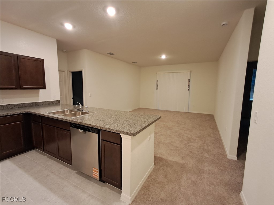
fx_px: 127
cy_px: 102
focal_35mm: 16
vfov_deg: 78.1
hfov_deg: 94.5
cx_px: 137
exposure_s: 1/24
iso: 200
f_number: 2.2
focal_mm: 1.64
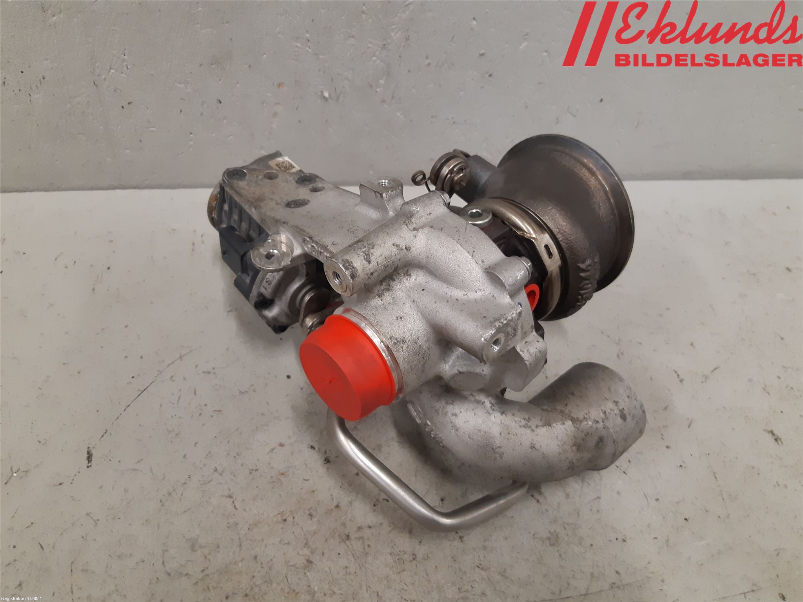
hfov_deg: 67.3
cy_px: 301
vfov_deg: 53.1
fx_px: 603
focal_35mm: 26
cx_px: 402
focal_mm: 3.93
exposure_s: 1/50
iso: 160
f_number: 1.7
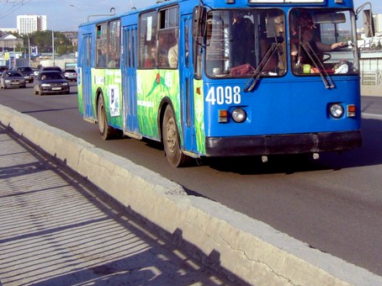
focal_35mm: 79
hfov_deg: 24.7
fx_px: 871
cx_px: 200
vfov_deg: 18.4
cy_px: 36
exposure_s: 1/320
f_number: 5.6
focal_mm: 5.8
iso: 80
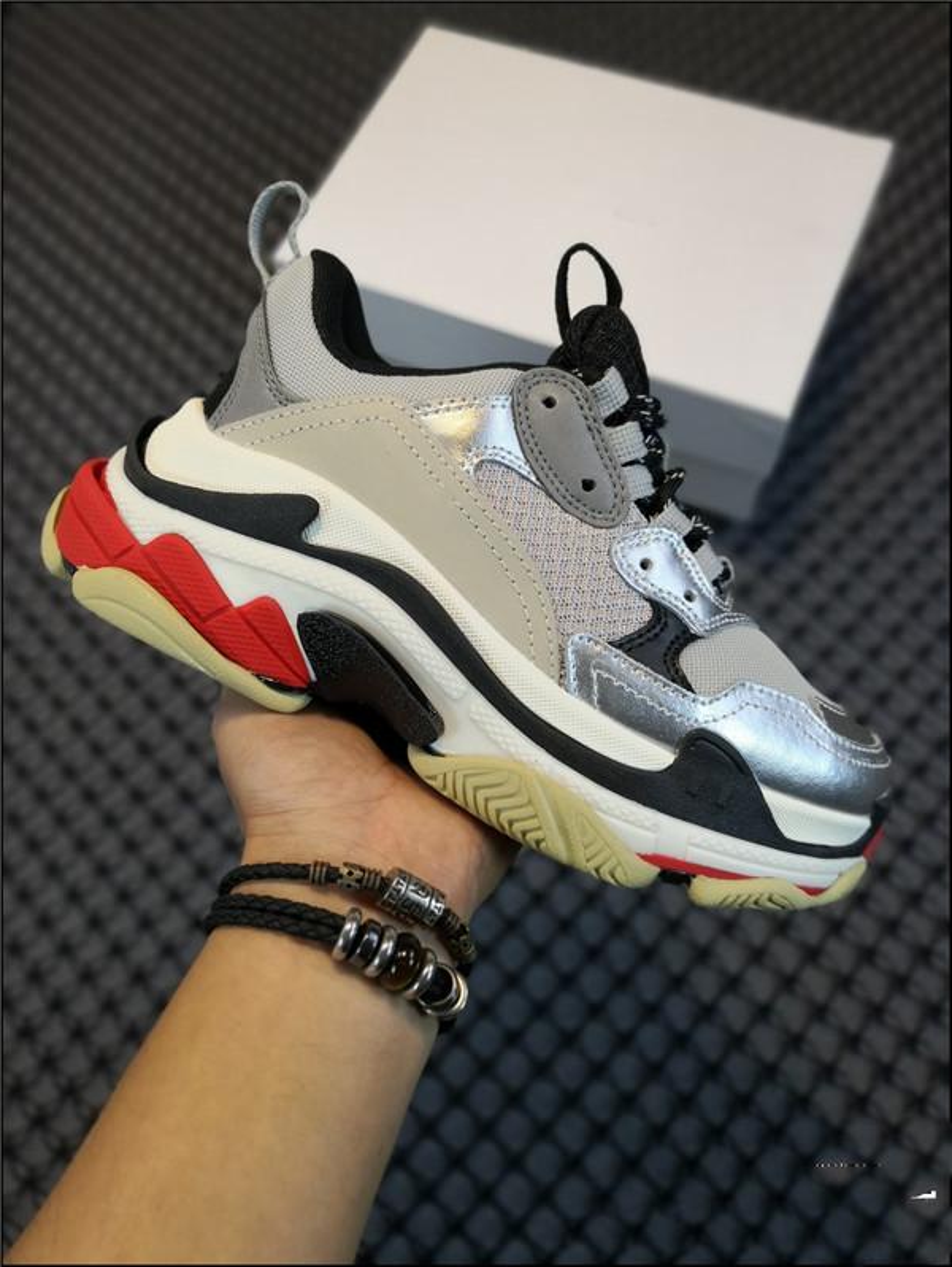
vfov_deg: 65.3
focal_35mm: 27
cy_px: 634
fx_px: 988
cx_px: 476
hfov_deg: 51.4
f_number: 4
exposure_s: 1/391
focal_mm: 3.95
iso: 50
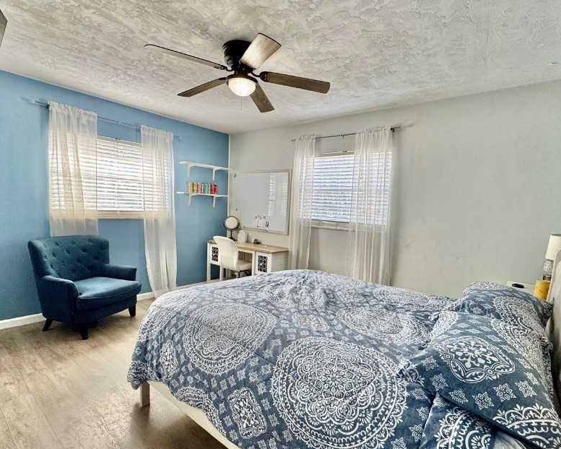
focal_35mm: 18
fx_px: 299
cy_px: 240
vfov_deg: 73.7
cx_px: 300
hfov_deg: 86.2
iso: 160
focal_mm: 2.22
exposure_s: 1/120
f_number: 2.2
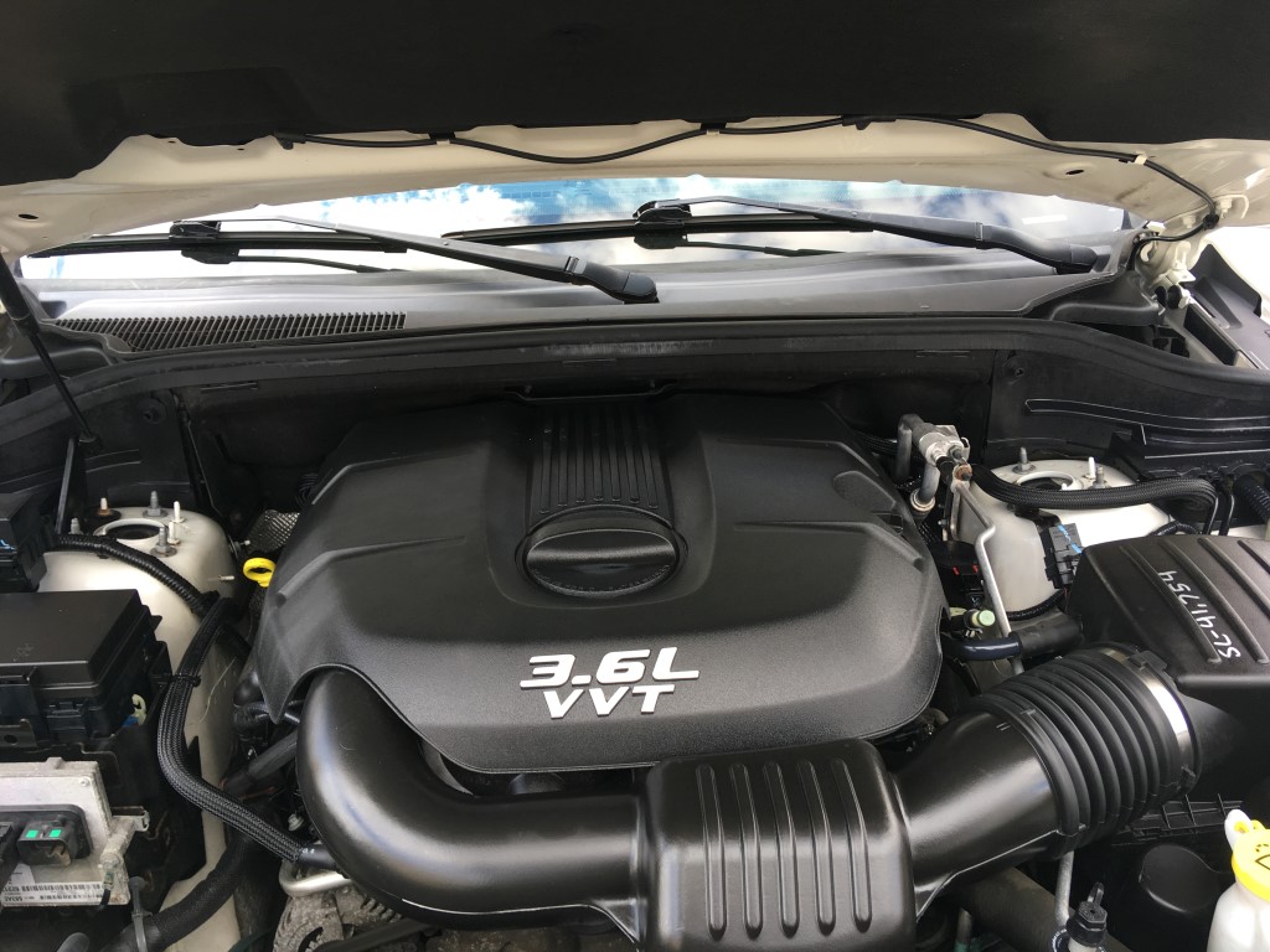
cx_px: 635
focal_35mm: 29
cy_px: 476
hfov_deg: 61.7
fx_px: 1064
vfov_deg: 48.2
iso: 32
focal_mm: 4.15
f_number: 2.2
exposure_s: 1/60
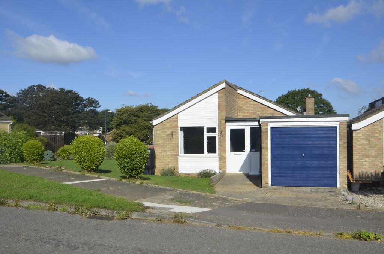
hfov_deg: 53.2
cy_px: 127
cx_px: 192
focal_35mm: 36
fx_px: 383
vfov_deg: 36.7
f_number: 9
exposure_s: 1/320
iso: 100
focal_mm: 24
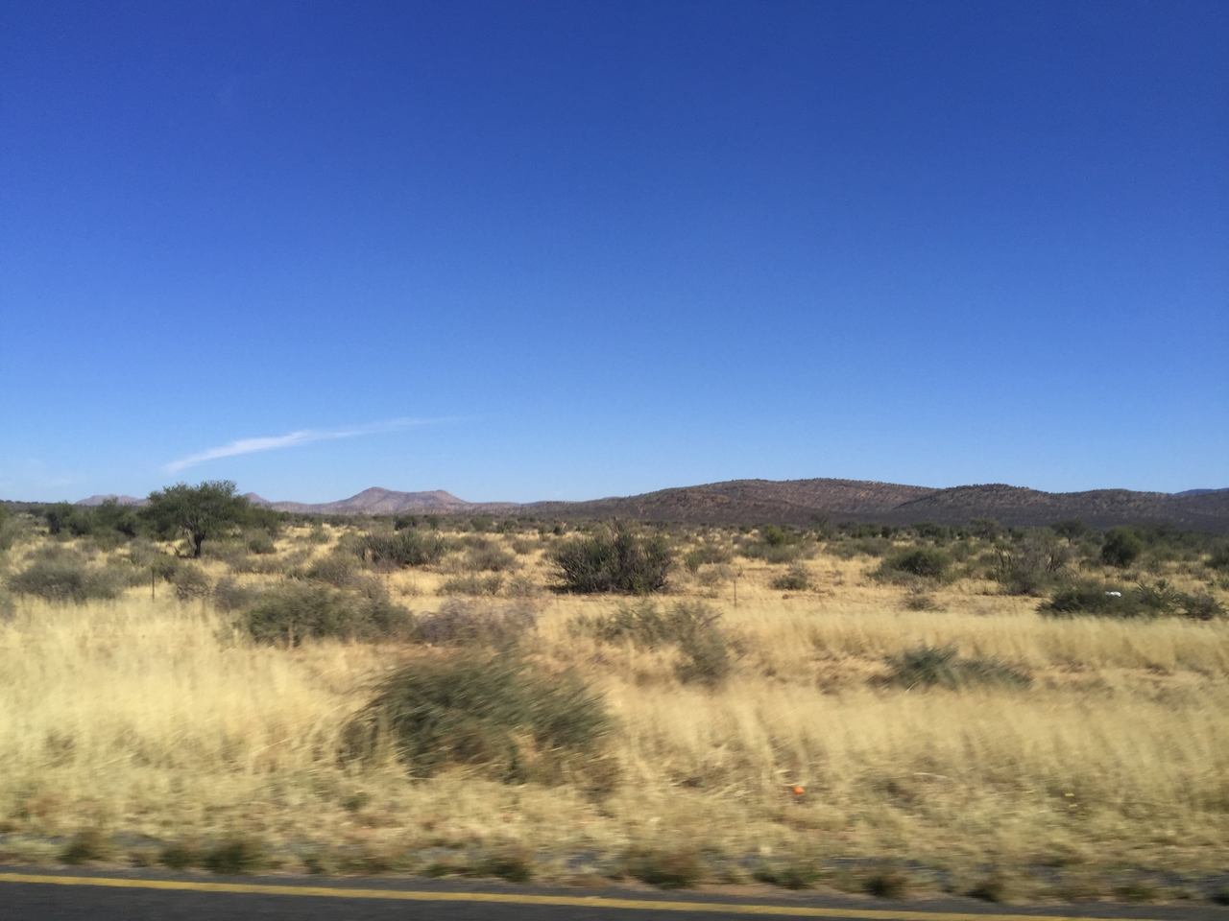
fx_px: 1030
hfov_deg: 61.7
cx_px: 614
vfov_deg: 48.2
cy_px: 460
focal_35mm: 29
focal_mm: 4.15
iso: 32
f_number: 2.2
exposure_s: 1/542
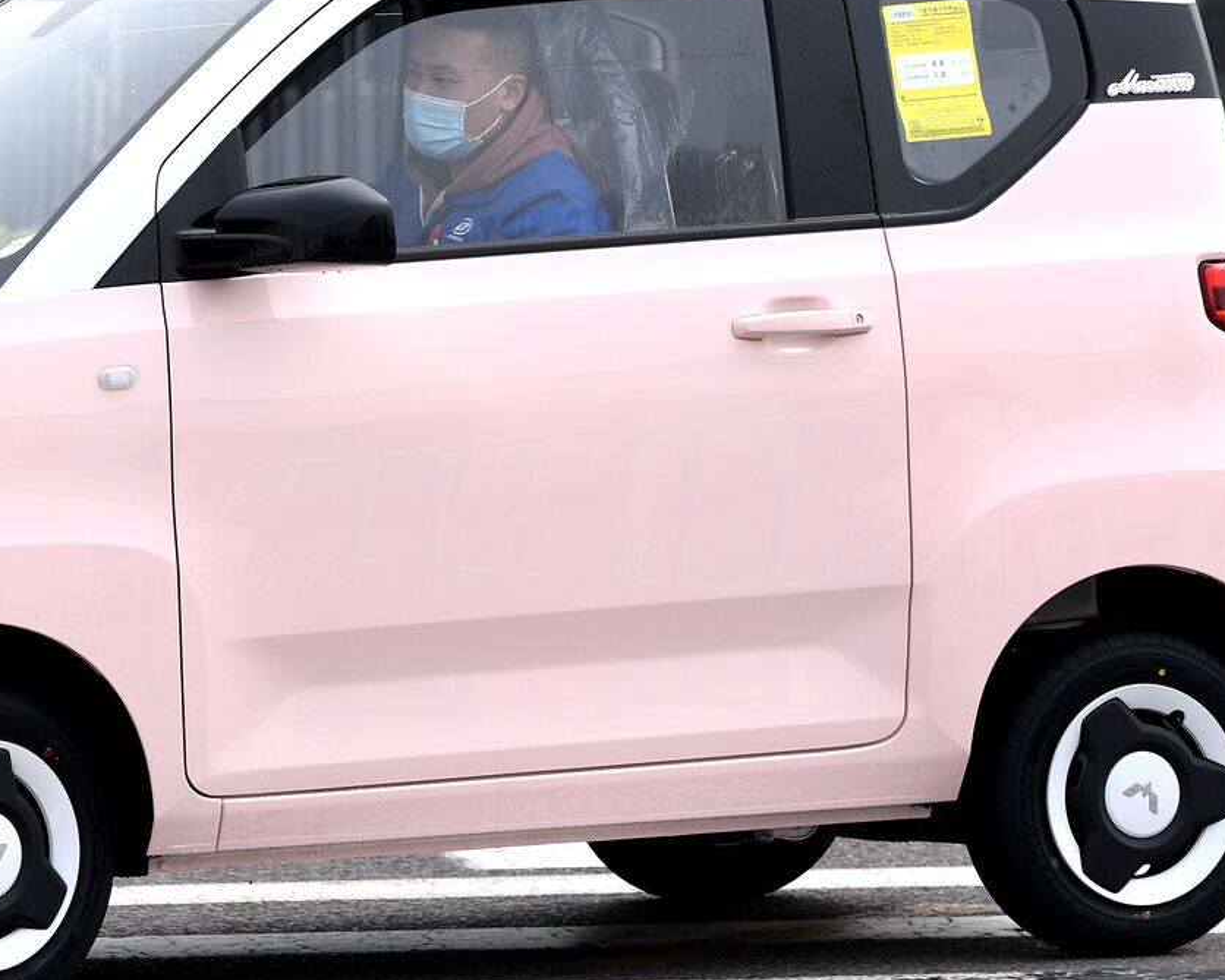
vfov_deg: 5.2
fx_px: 10769
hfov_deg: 6.5
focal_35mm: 297
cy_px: 388
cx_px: 217
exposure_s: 1/1000
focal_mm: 98
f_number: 5
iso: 100
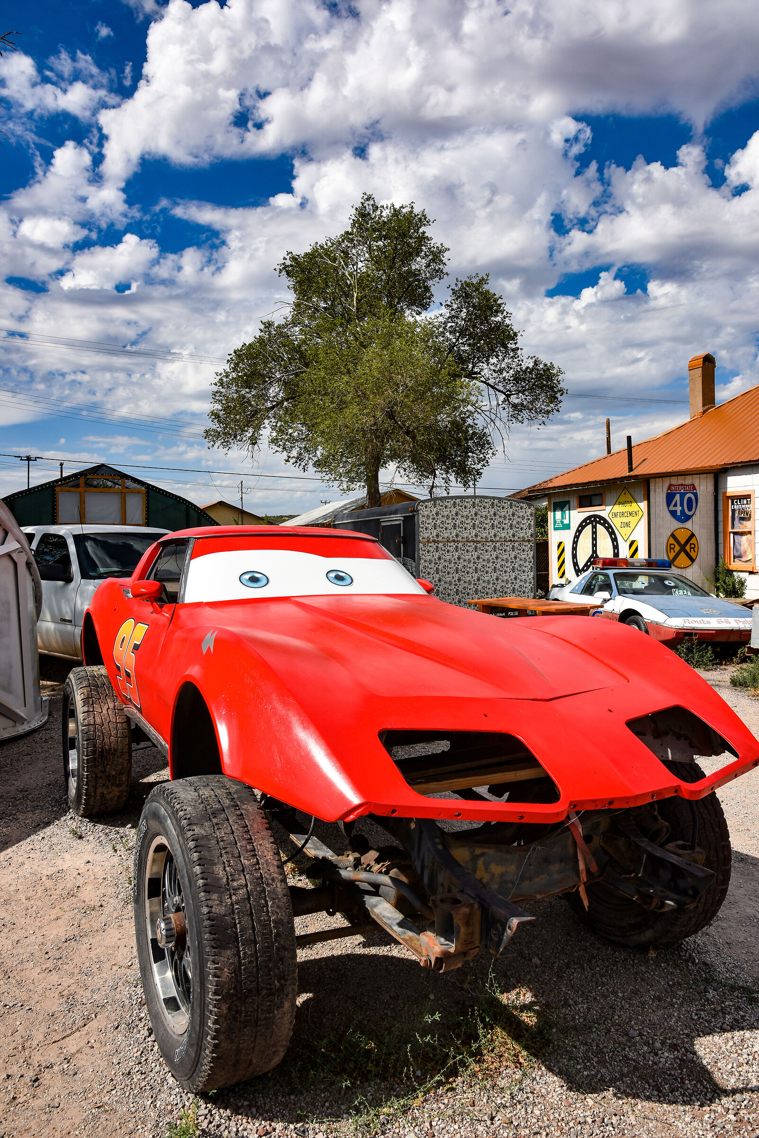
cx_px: 380
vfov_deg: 73.7
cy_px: 569
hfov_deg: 53.2
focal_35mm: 24
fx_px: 758
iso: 160
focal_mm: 24
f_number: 11
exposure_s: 1/250
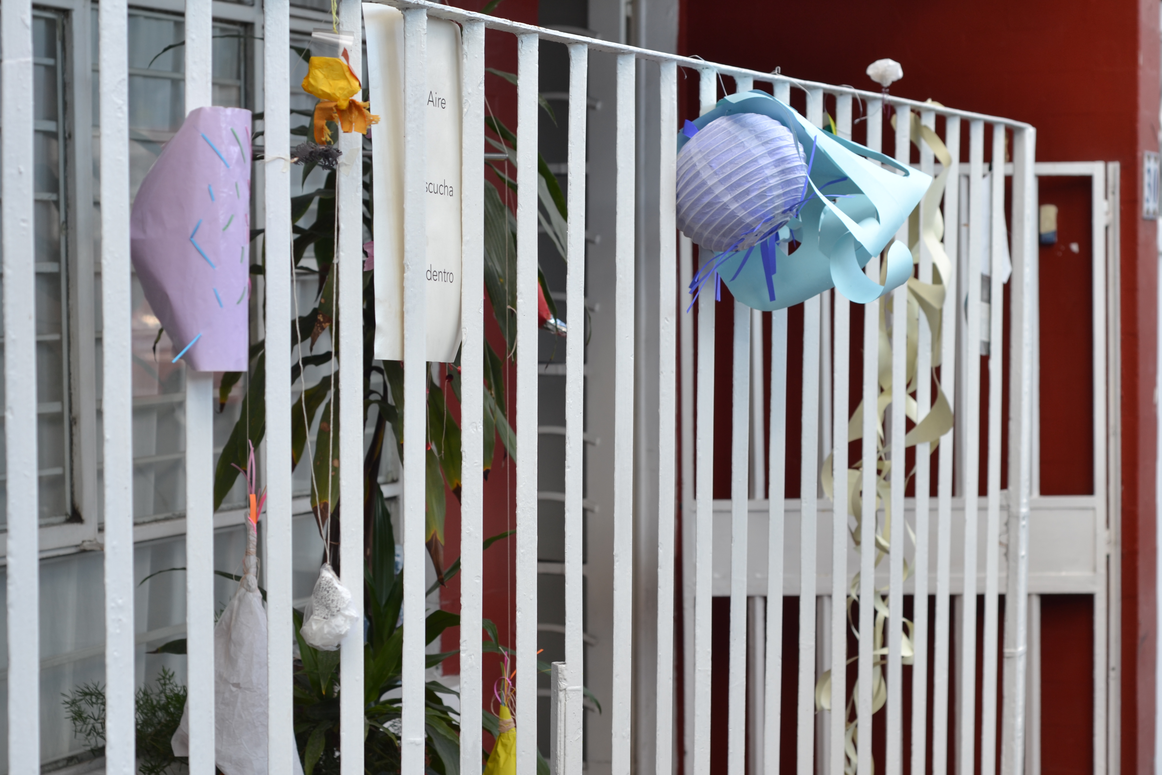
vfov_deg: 18.2
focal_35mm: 75
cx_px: 581
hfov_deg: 27.0
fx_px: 2421
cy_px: 388
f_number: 4.5
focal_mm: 50
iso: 100
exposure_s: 1/40
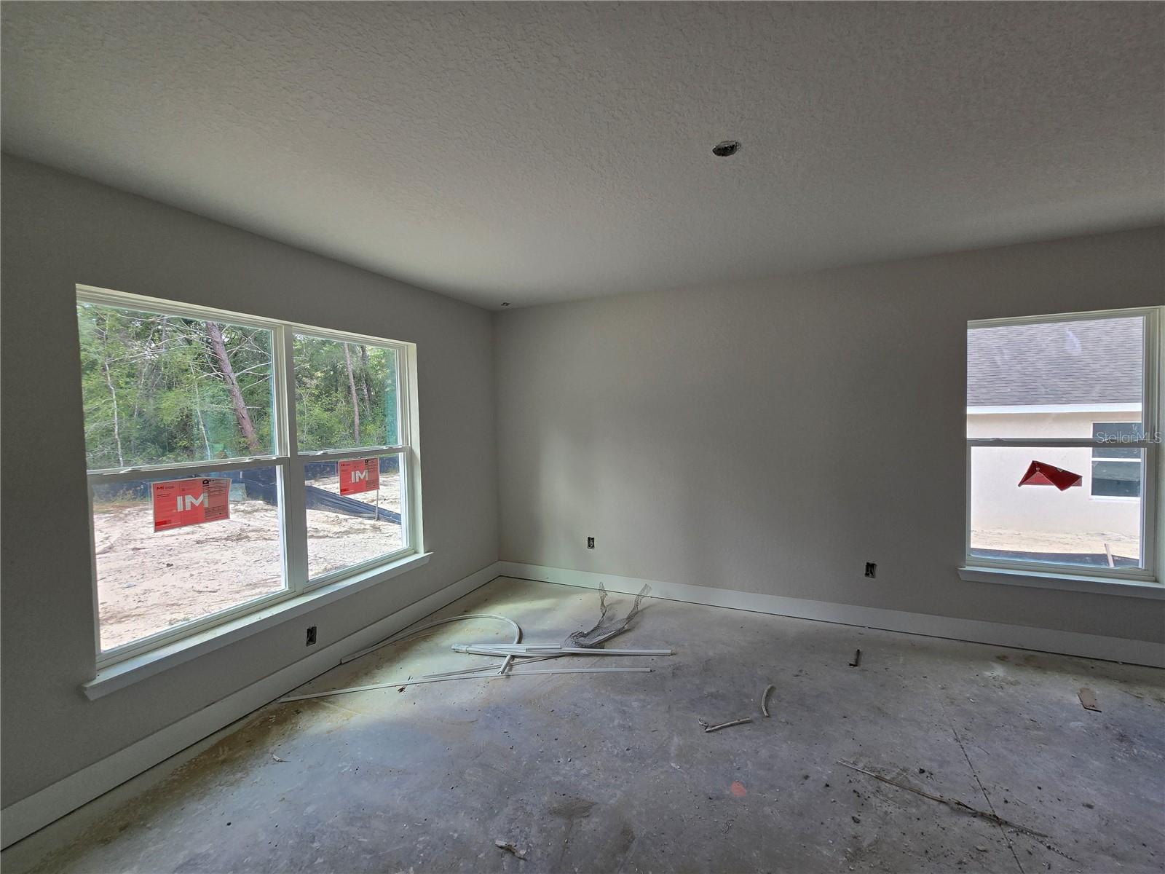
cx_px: 582
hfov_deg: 106.2
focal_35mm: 13
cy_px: 437
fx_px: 438
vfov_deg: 89.9
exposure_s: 1/157
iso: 50
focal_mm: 2.2
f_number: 2.2
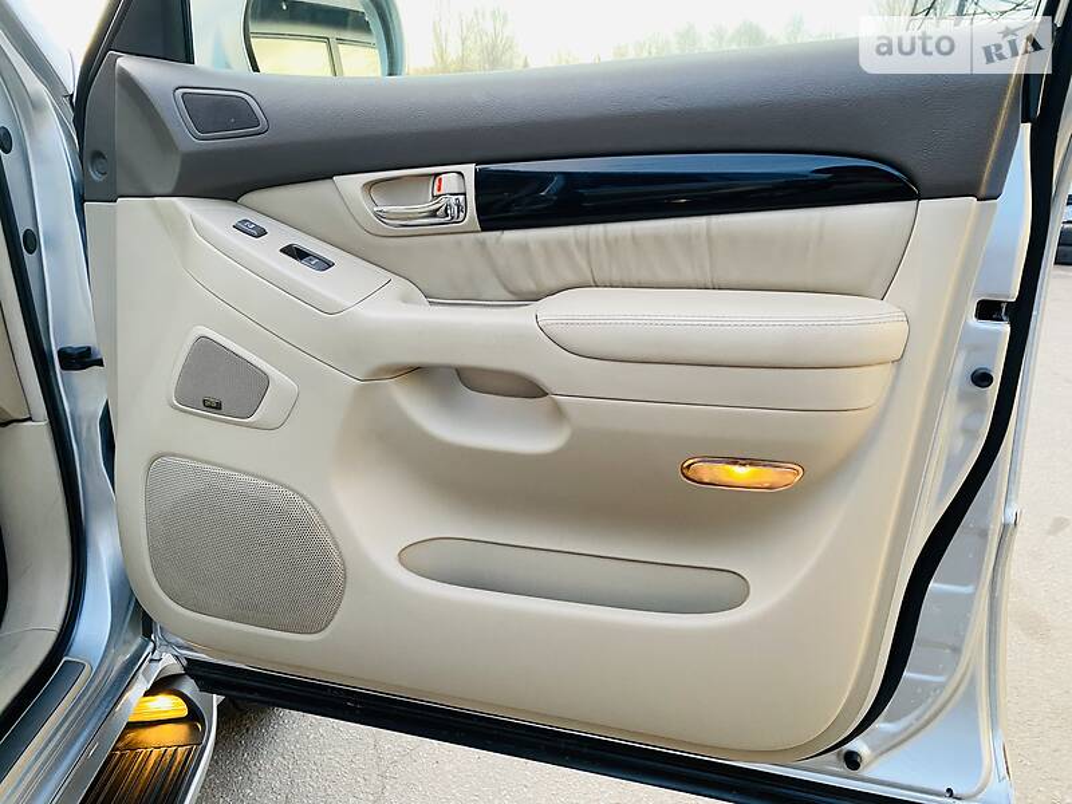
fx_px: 805
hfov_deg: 67.3
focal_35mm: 26
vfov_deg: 53.1
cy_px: 402
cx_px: 536
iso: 200
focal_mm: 4.2
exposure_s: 1/60
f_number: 1.8
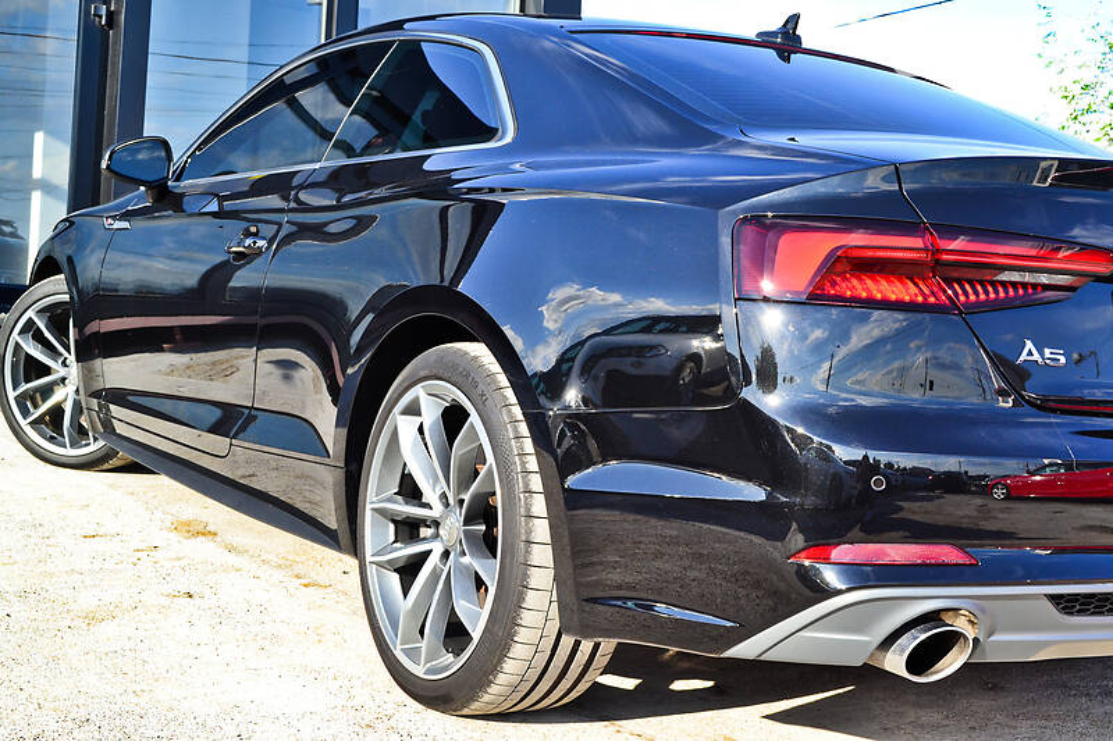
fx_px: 1484
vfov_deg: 28.1
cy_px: 370
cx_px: 556
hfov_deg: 41.1
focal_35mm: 48
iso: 400
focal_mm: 32
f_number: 10
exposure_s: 1/200
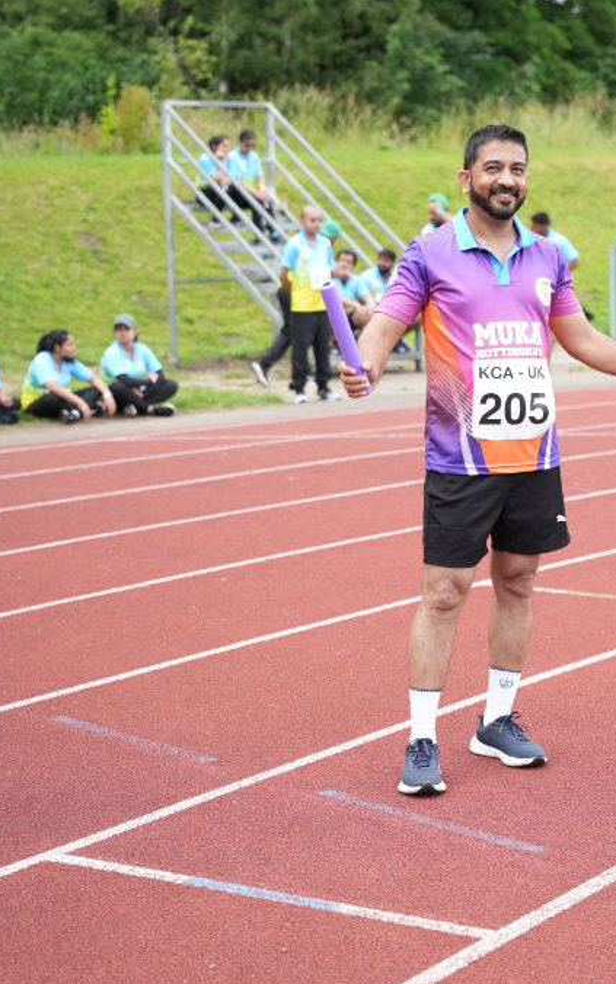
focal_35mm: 78
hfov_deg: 16.7
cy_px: 494
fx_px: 2083
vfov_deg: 26.6
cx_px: 473
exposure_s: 1/640
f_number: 2.8
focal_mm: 50.4
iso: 250
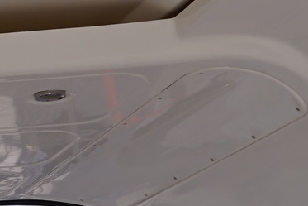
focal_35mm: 114
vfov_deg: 11.6
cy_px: -87
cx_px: -272
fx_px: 976
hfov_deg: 15.1
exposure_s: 1/125
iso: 100
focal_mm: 17
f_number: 11
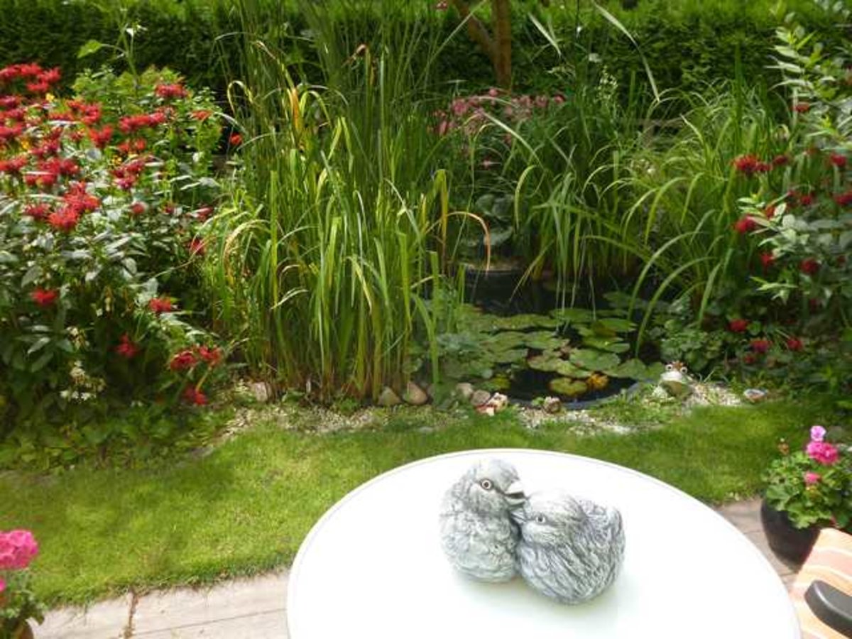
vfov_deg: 49.7
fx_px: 689
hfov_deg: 63.4
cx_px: 426
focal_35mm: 28
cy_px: 320
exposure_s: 1/60
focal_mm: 5
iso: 200
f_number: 9
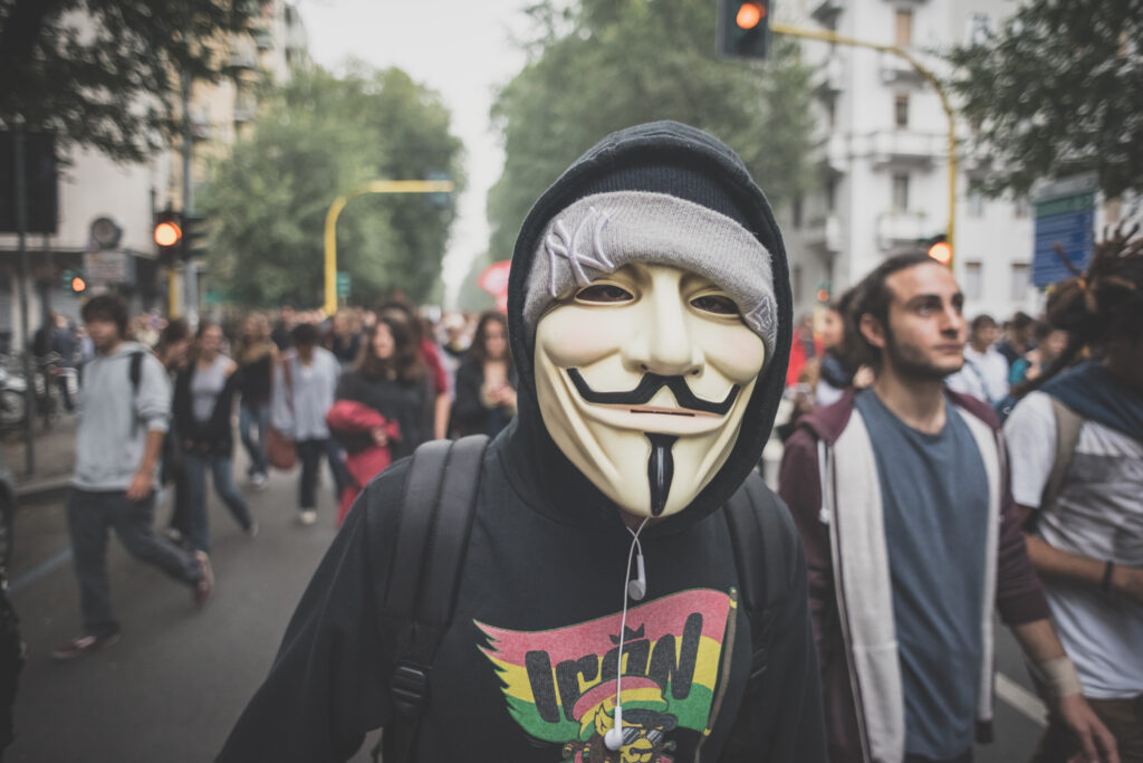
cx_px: 572
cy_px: 382
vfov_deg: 53.1
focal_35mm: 24
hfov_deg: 73.7
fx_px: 762
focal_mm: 24
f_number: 2.8
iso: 800
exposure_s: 1/500
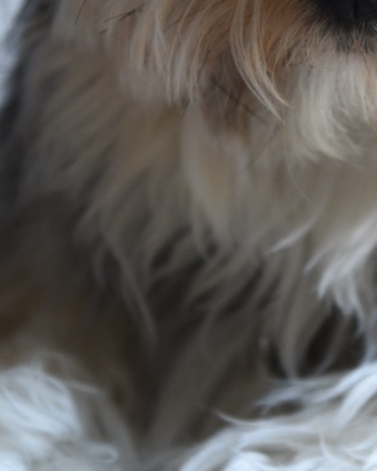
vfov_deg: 5.9
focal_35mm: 326
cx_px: 386
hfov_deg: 4.7
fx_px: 4548
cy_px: -7
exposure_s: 1/100
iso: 400
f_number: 4
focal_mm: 92
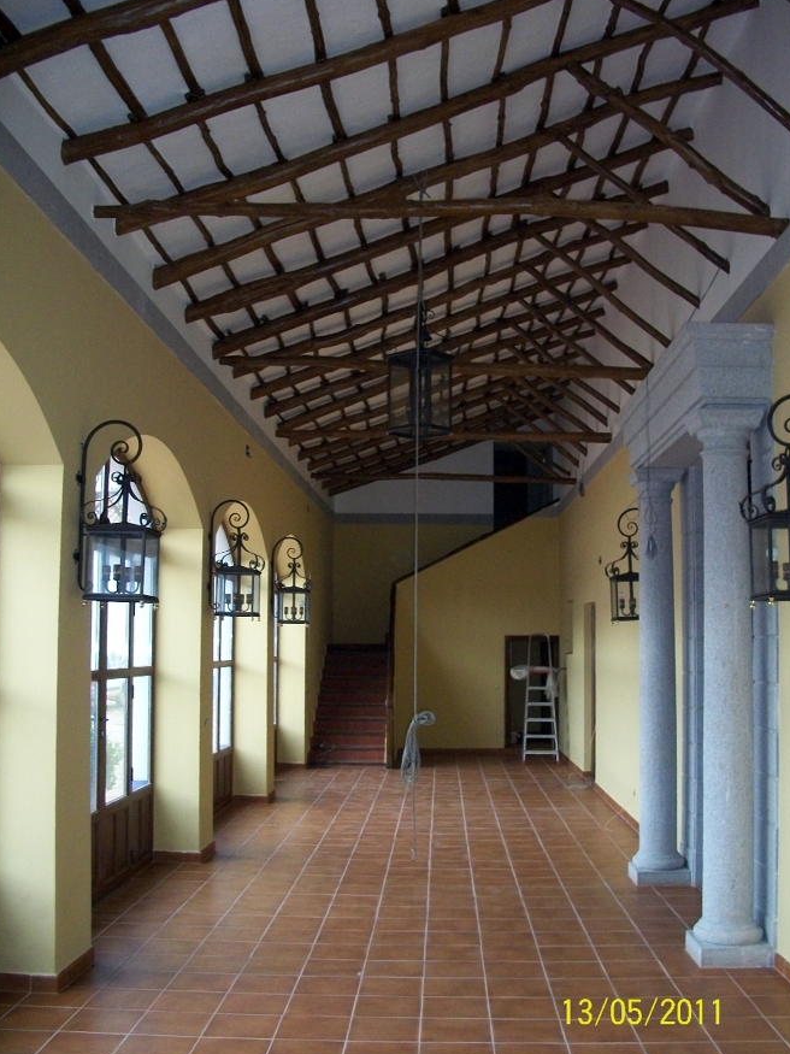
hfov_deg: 39.6
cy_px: 534
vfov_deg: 51.4
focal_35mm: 36
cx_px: 400
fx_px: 1096
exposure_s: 1/30
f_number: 3.1
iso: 320
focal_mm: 6.3
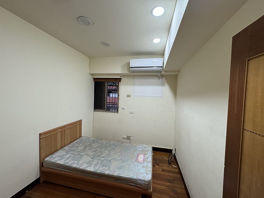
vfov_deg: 85.7
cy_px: 99
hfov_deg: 102.1
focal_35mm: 14
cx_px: 132
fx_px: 107
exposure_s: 1/120
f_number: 2.2
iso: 200
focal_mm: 2.22
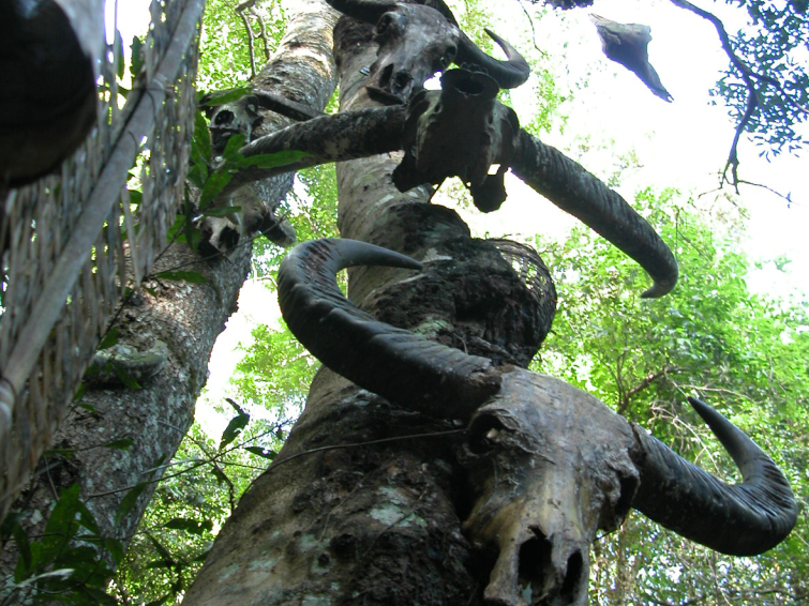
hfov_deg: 33.8
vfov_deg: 25.6
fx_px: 1332
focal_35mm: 57
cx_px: 409
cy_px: 226
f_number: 2.9
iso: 100
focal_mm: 10.7
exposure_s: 1/10.9
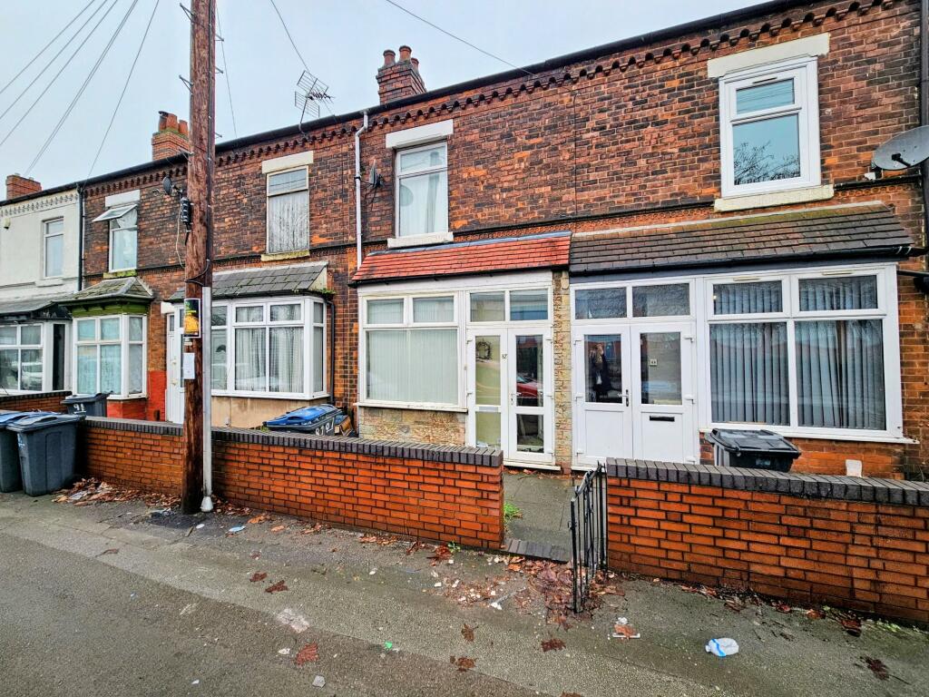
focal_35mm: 13
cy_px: 348
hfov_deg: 106.2
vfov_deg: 89.9
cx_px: 464
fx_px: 349
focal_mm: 2.2
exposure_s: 1/157
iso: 50
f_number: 2.2
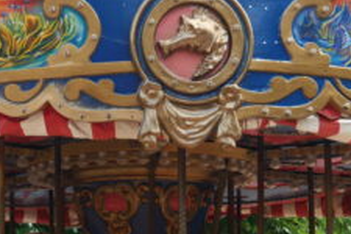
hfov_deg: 17.6
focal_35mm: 116
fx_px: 1131
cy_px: 323
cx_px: 142
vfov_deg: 11.4
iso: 100
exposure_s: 1/125
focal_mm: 34
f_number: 4
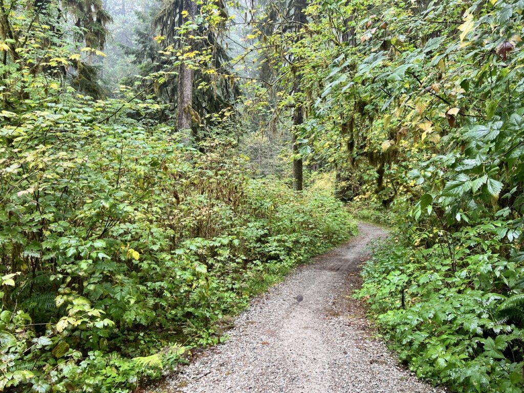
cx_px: 262
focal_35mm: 26
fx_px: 394
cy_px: 196
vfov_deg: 53.1
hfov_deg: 67.3
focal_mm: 5.7
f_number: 1.5
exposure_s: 1/121
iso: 64
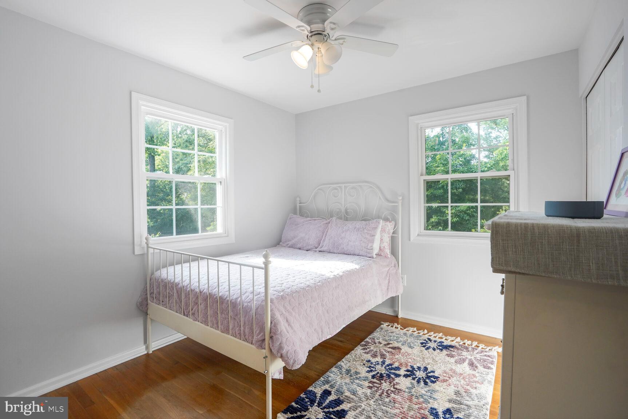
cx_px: 314
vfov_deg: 73.8
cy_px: 210
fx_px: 279
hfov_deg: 96.7
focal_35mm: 16
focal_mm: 16
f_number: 8
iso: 800
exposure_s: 1/50
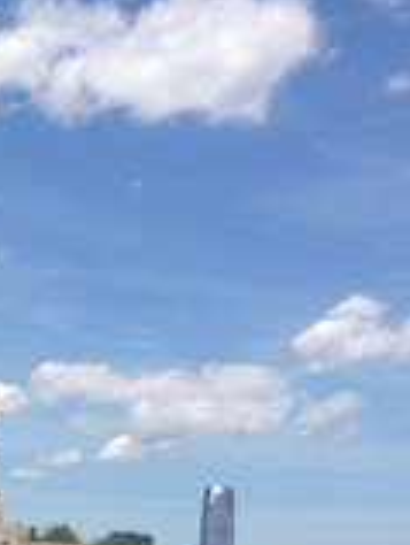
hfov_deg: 13.8
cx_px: -10
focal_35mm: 106
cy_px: 766
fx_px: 1669
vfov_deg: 17.1
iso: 64
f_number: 2.4
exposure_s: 1/1905
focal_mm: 4.28
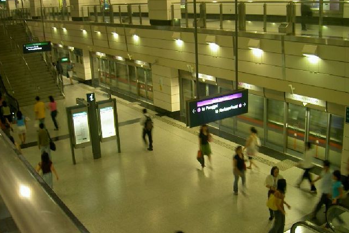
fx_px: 398
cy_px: 120
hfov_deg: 47.4
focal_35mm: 41
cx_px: 173
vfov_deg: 32.6
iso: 100
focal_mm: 8
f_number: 2.8
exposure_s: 1/8
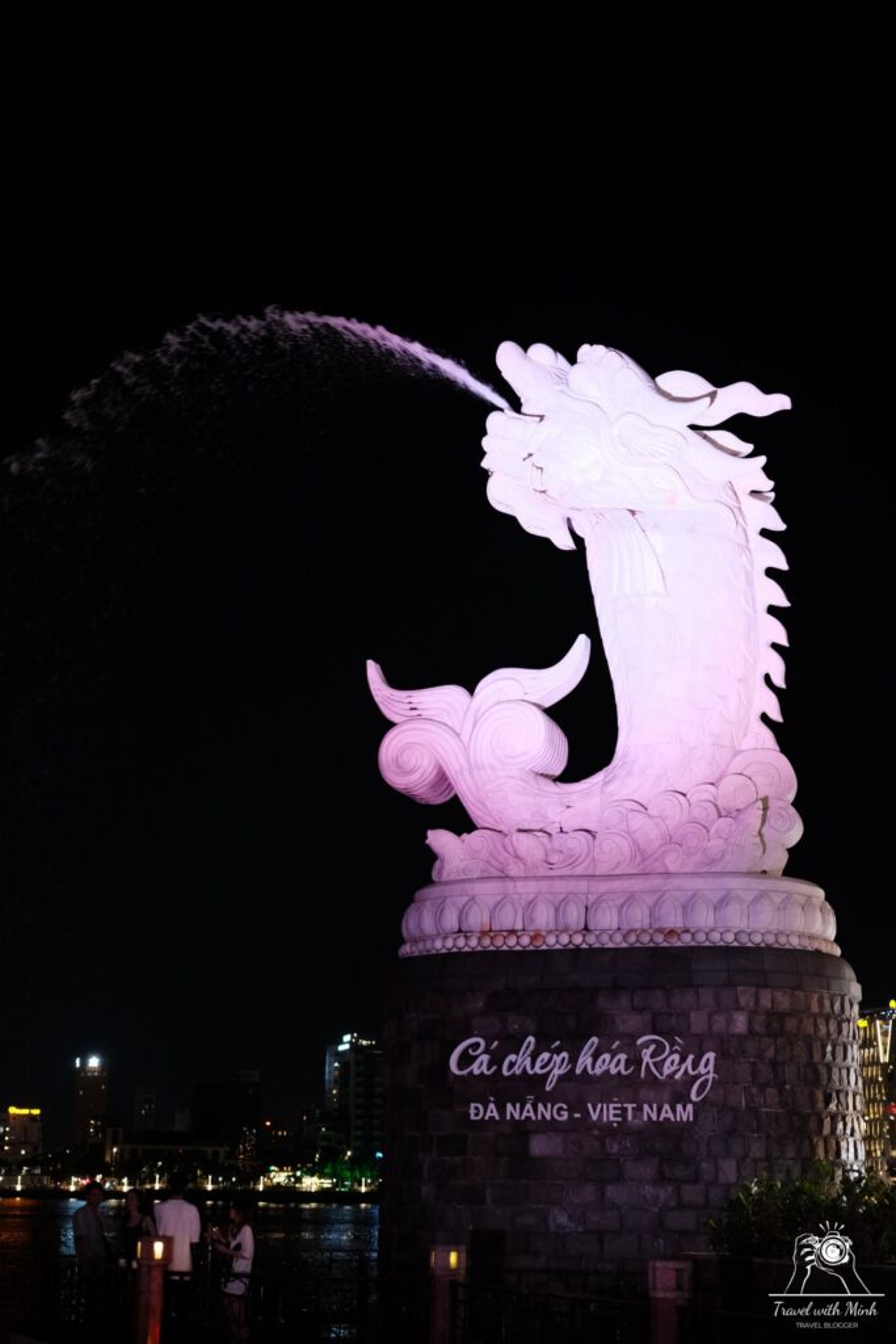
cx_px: 448
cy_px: 672
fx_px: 1866
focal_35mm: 50
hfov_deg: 27.0
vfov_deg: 39.6
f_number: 1.4
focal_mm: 33
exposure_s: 1/100
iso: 1600
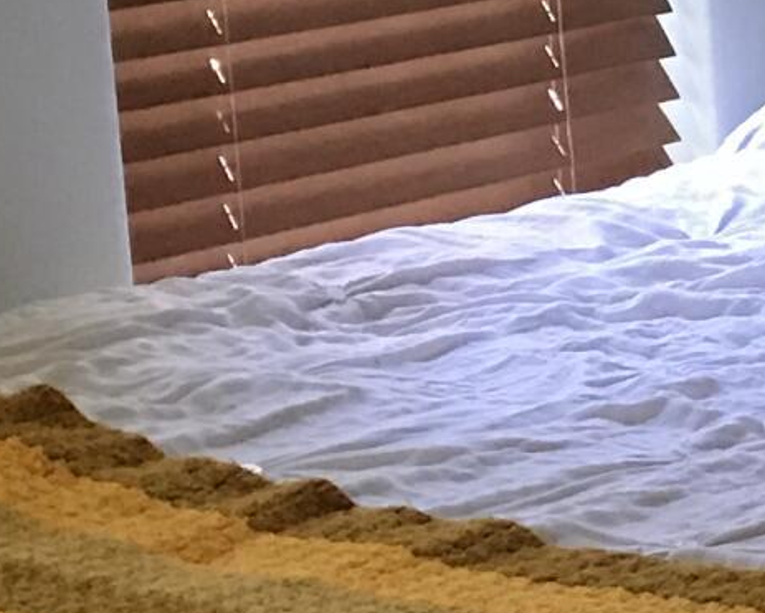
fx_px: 4010
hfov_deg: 10.0
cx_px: 1611
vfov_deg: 8.7
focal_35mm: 177
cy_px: 342
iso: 64
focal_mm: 3.99
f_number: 1.8
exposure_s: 1/15
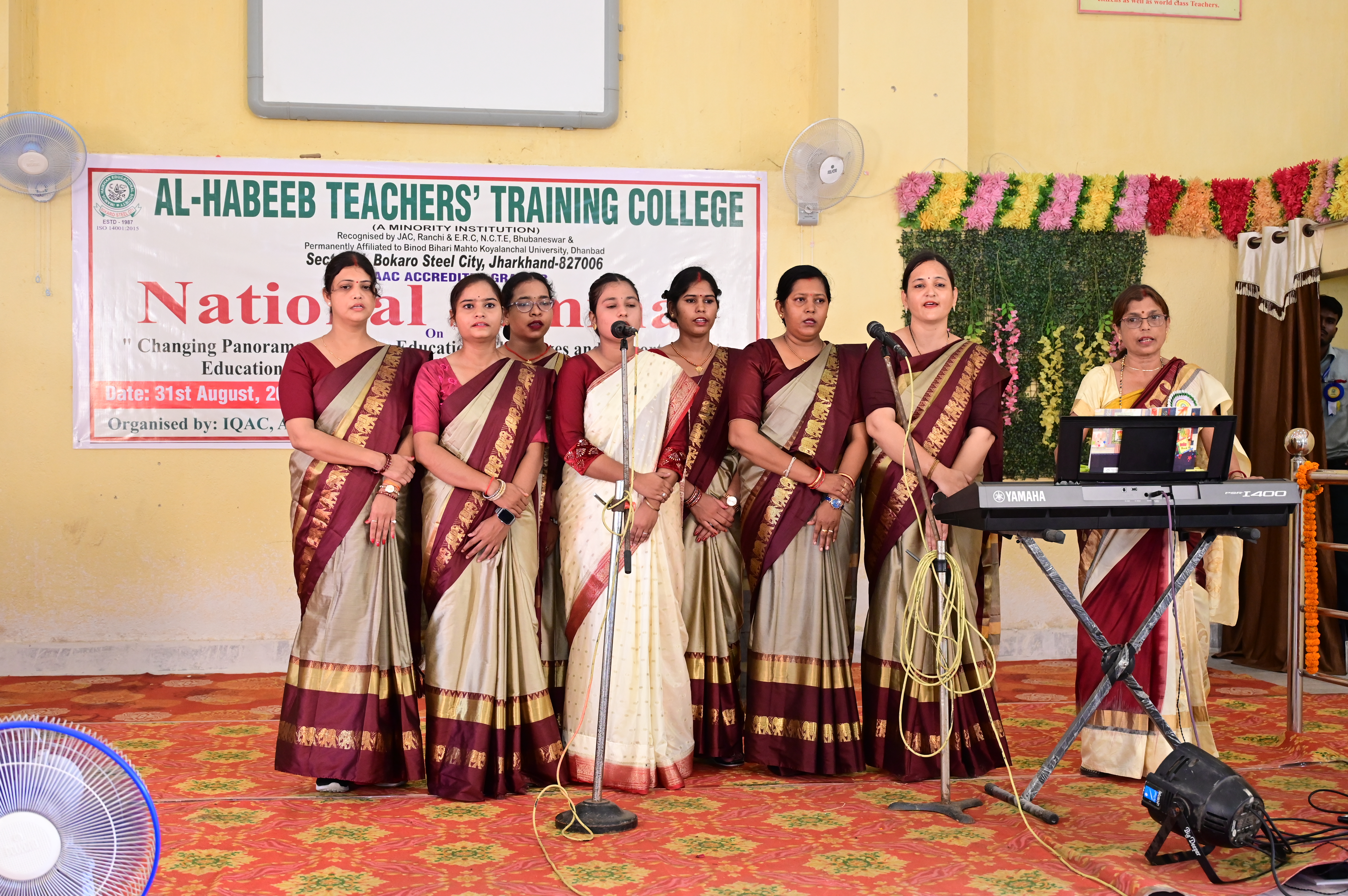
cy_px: 448
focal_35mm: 44
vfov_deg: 30.5
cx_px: 674
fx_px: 1646
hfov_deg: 44.5
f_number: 4.5
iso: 3200
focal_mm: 44
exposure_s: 1/100
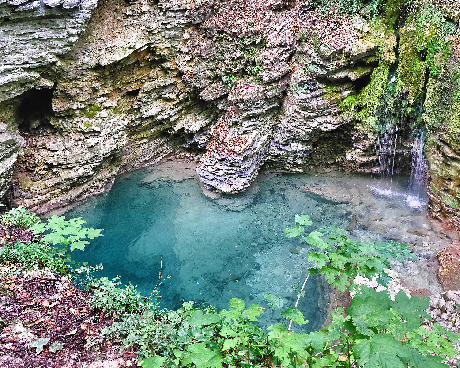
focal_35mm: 31
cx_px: 274
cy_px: 183
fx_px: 422
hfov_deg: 56.8
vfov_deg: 47.1
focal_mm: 17.7
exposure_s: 1/15
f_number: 5.6
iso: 1600
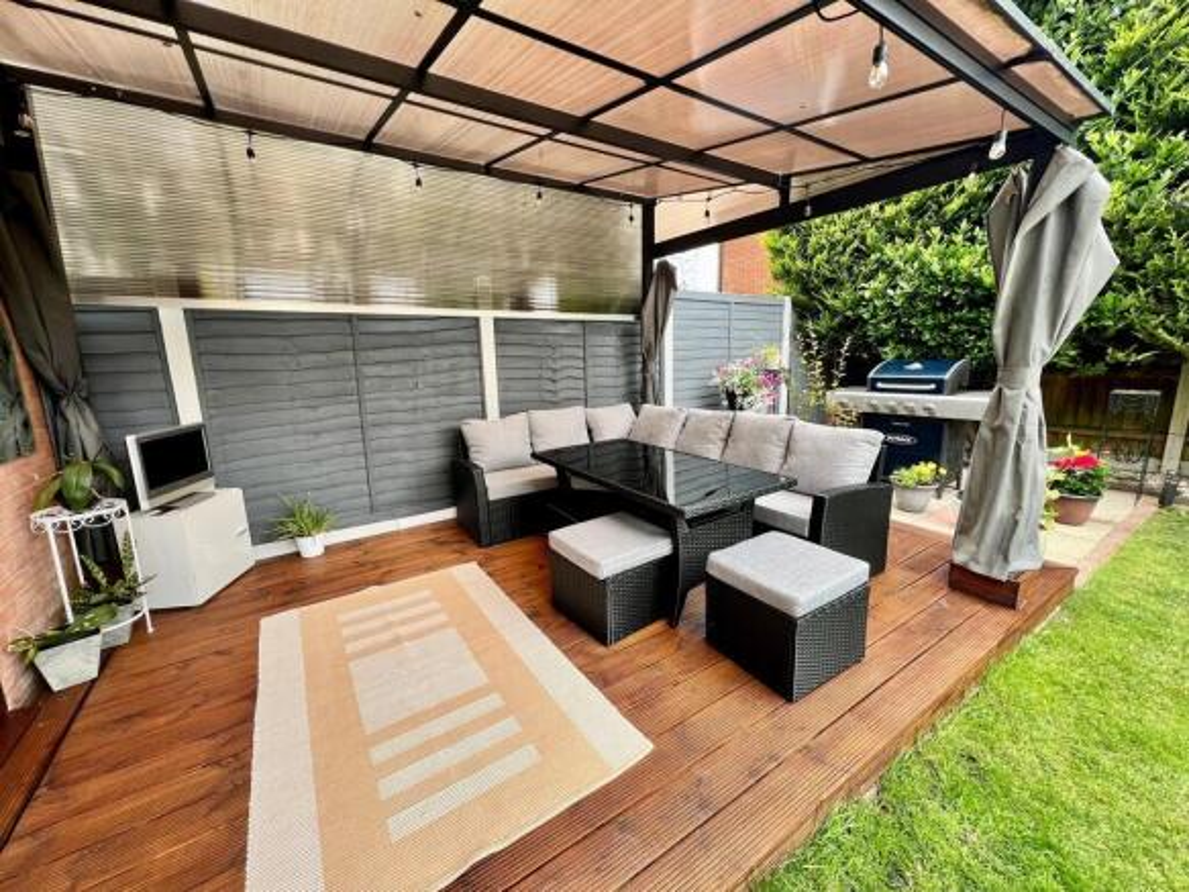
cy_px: 446
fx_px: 446
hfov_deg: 106.2
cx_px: 594
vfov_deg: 89.9
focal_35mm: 13
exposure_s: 1/106
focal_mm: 1.57
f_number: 1.8
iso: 32
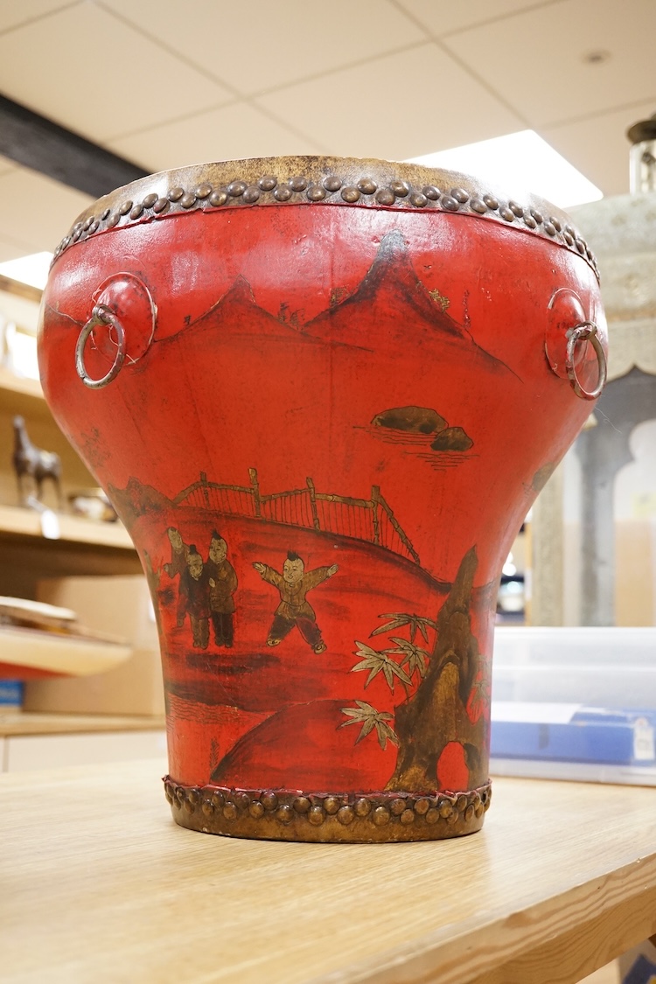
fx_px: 1230
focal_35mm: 45
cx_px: 328
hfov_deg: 29.9
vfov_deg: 43.6
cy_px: 492
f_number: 6.3
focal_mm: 30
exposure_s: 1/125
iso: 2500
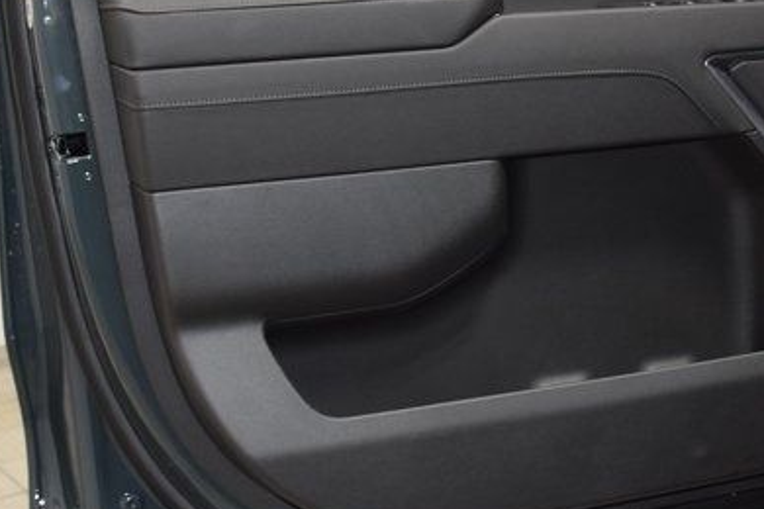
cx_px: 503
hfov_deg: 31.2
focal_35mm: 64
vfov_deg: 21.1
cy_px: 140
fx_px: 1358
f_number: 4.2
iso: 1600
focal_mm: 26
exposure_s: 1/60
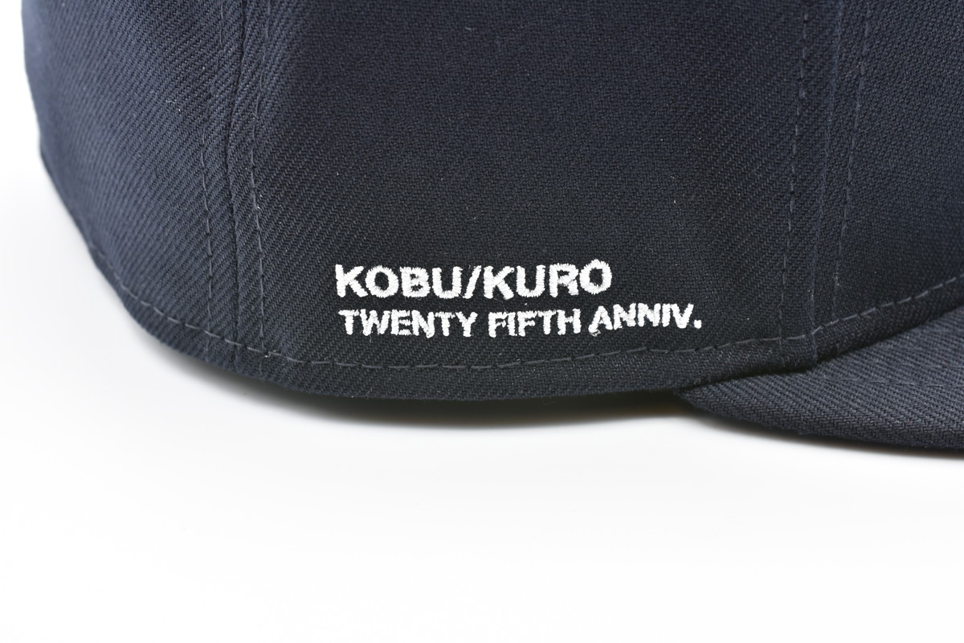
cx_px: 482
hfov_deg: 33.4
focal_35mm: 60
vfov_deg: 22.6
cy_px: 322
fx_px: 1607
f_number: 11
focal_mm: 40
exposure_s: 1/15
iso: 100
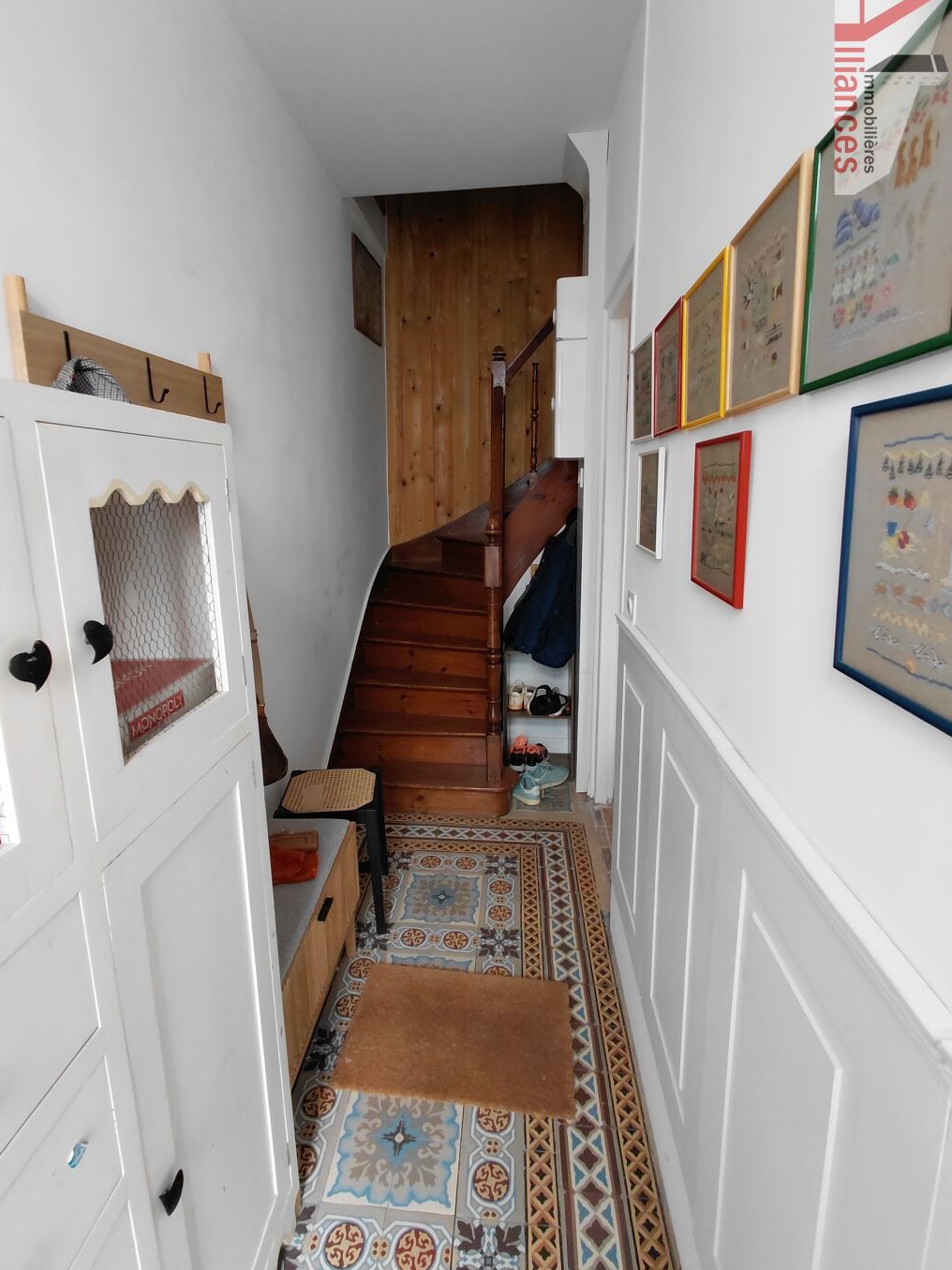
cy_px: 603
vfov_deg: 91.0
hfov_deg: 74.7
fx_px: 623
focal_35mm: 17
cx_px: 452
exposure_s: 1/50
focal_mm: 1.64
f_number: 2.2
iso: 160
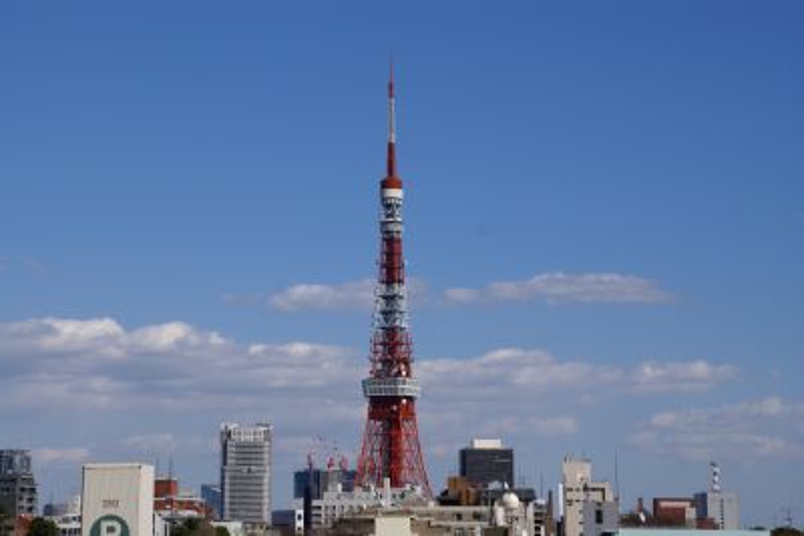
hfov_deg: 19.4
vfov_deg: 13.1
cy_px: 268
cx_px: 402
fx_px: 2346
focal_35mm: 105
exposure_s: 1/250
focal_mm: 70
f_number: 13
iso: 100
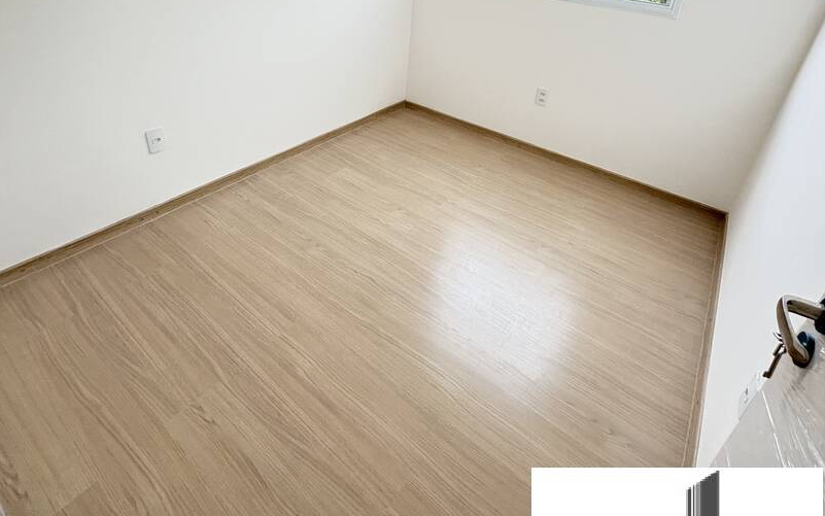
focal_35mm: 20
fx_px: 450
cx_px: 416
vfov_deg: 56.8
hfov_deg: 85.0
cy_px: 132
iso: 320
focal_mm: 2.22
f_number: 2.2
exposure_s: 1/60
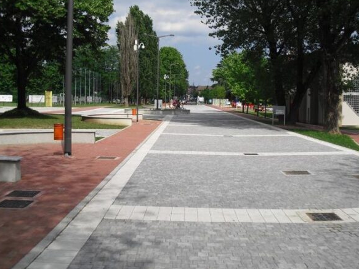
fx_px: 446
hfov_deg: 43.7
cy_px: 112
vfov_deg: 33.5
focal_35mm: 43
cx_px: 207
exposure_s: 1/200
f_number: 7.8
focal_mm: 6.3
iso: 64
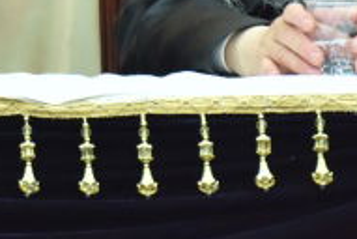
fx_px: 17013
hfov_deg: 1.2
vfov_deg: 0.8
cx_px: -581
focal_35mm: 1713
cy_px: -283
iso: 2000
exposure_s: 1/100
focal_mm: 320
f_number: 5.6
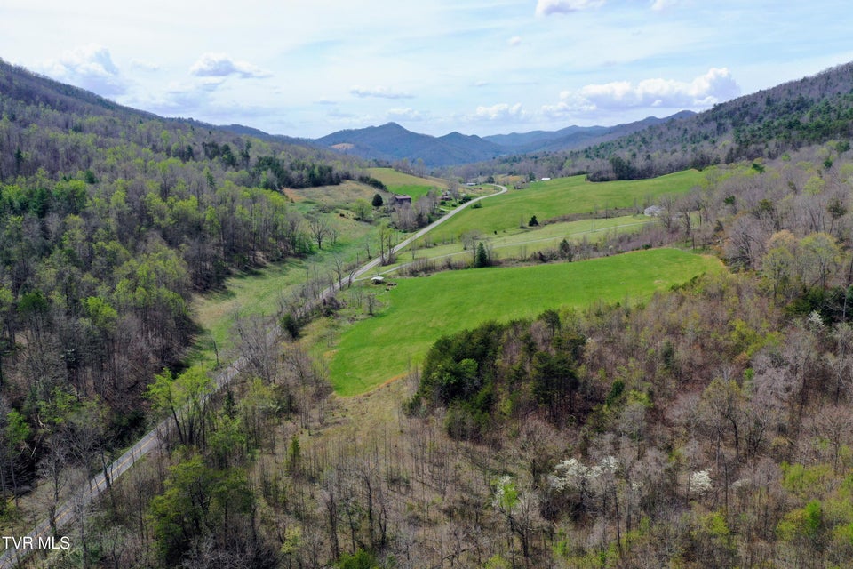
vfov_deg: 46.4
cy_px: 284
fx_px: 663
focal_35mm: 28
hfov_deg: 65.5
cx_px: 426
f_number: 5
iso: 100
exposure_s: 1/320
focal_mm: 10.26
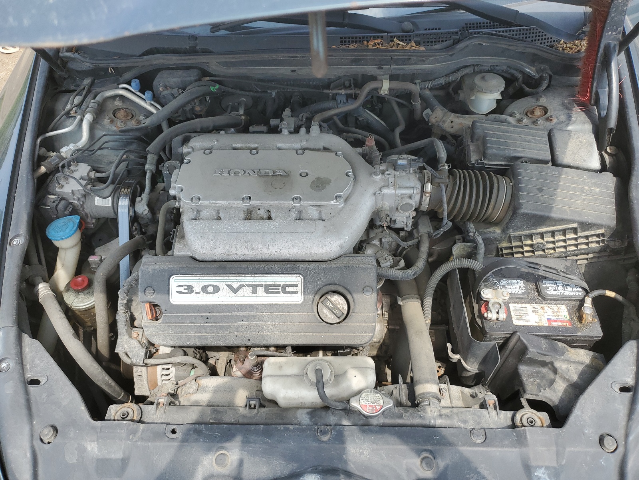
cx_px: 320
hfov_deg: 67.3
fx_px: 480
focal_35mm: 26
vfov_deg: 53.1
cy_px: 240
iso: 50
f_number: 1.5
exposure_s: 1/833
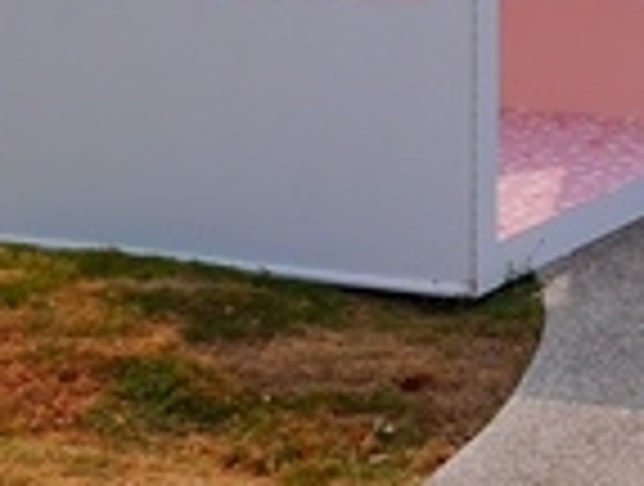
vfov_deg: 10.9
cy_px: -133
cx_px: 833
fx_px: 2499
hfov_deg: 14.1
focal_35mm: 134
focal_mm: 15
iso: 160
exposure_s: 1/800
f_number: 5
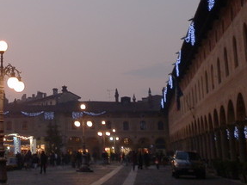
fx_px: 556
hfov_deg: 24.2
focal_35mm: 78
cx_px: 14
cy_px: 8
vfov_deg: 18.5
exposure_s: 1/30
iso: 125
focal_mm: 5
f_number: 3.1
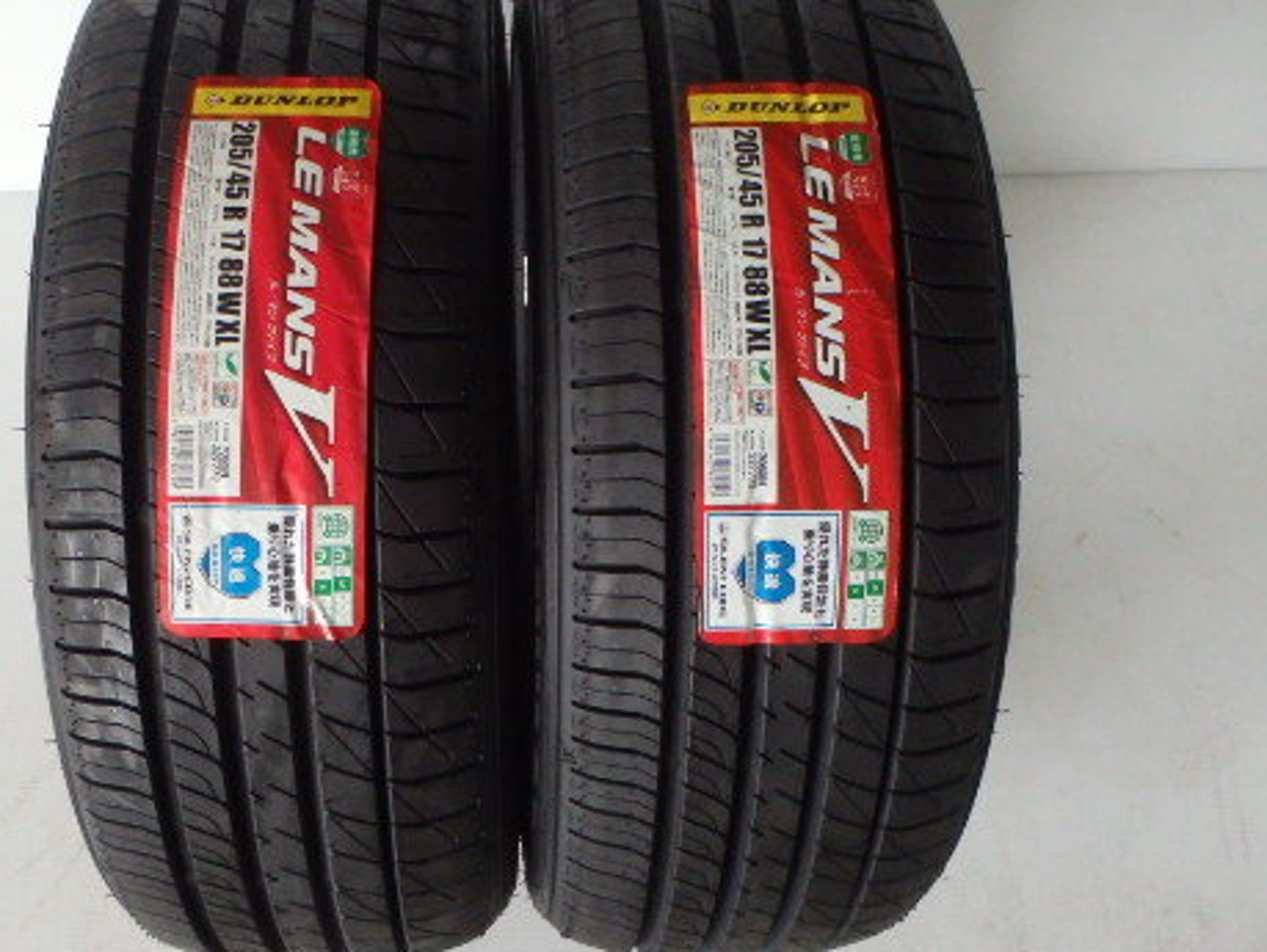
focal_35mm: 39
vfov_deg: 36.8
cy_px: 439
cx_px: 527
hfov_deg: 47.6
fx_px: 1429
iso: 1000
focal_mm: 5
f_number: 3.9
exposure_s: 1/100
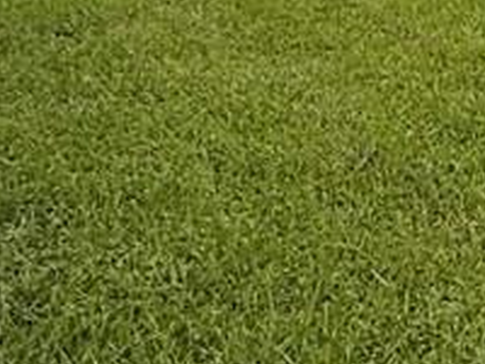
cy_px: -180
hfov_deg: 16.8
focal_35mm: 112
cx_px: 594
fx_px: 1569
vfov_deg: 12.6
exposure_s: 1/161
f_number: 2.2
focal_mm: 2.22
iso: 50
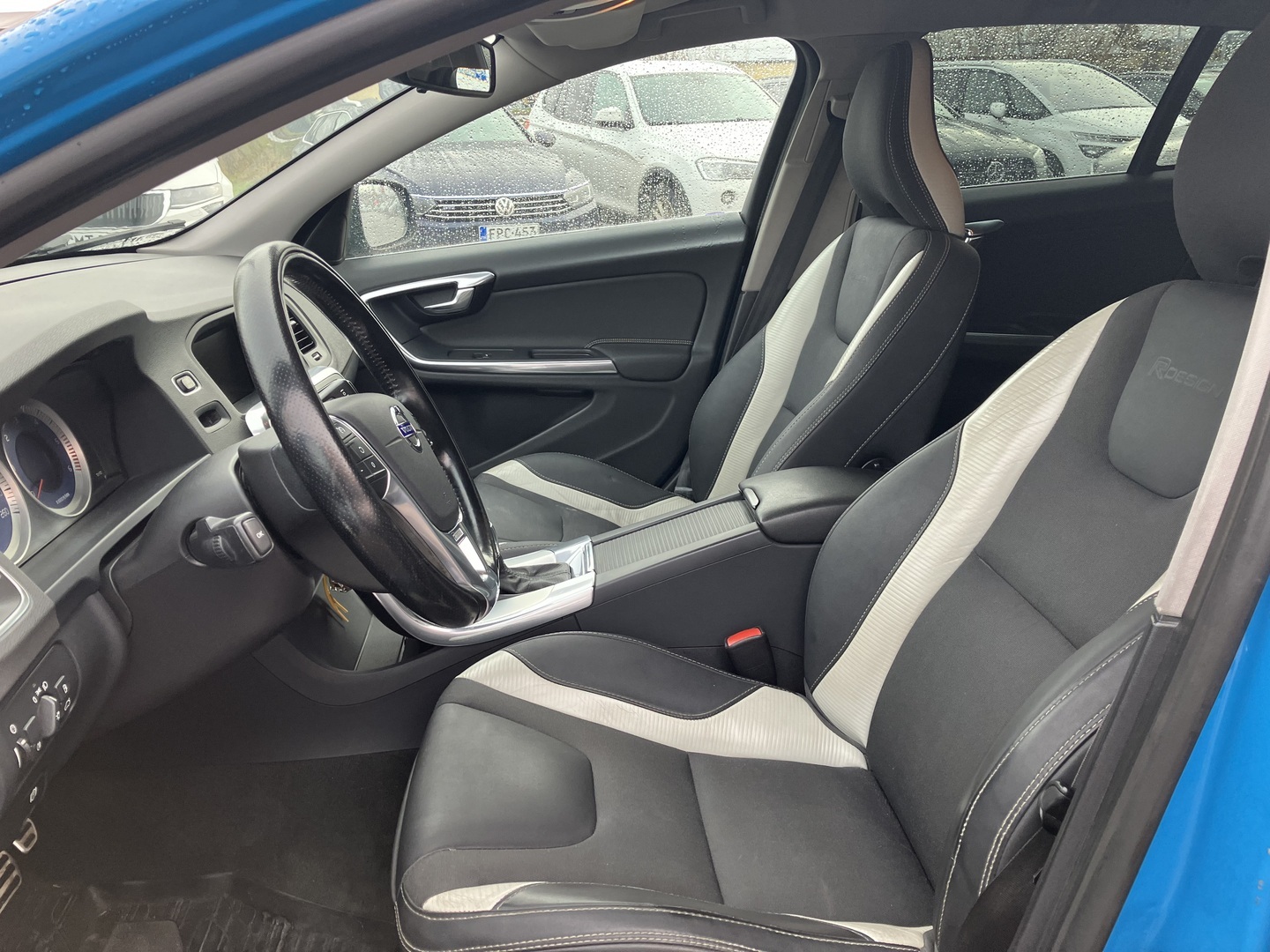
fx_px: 1027
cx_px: 635
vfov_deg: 49.7
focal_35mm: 28
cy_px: 476
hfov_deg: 63.4
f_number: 1.8
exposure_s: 1/121
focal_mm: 3.99
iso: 64
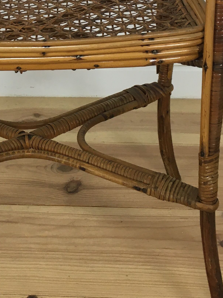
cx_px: 8
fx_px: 618
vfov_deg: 26.0
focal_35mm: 72
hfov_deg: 19.9
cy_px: 21
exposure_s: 1/33
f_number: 2.2
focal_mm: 4.15
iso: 32
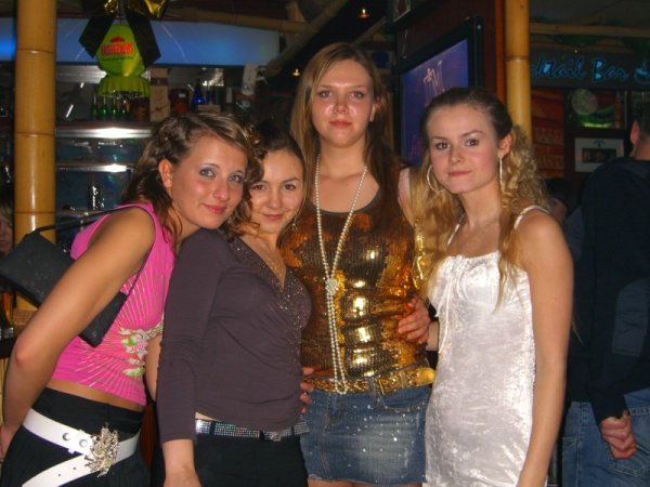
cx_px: 325
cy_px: 244
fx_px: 864
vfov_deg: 31.5
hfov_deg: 41.2
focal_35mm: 46
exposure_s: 1/60
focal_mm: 9.5
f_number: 3.1
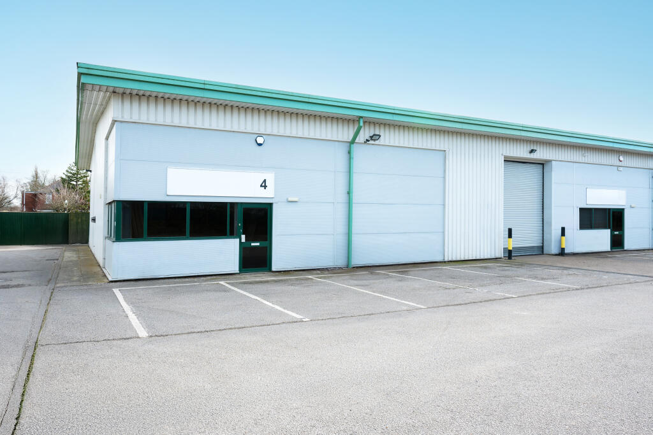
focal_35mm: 24
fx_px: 444
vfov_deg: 52.2
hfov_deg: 72.6
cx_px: 326
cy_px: 218
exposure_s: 1/200
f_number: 8
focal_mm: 24.5
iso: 100
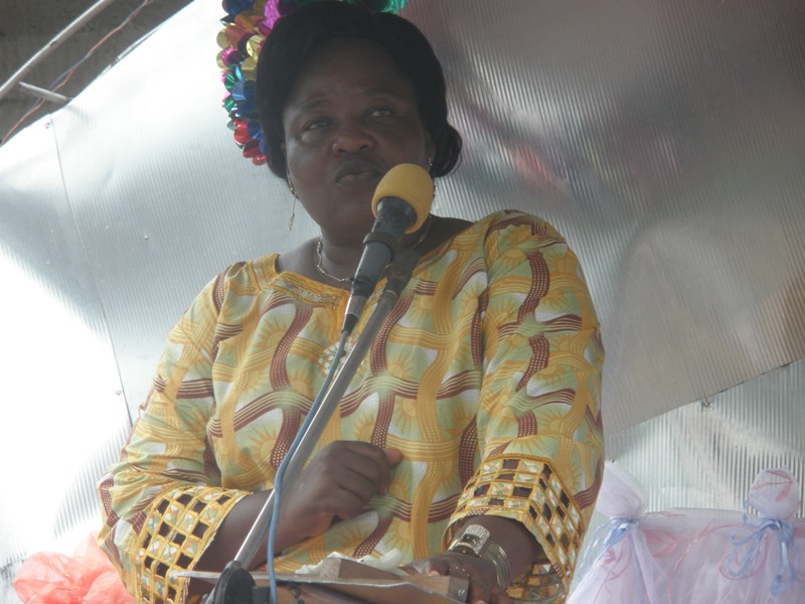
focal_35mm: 180
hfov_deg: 11.0
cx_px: 402
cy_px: 302
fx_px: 4186
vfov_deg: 8.2
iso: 100
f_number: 5.6
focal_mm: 31.5
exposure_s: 1/200
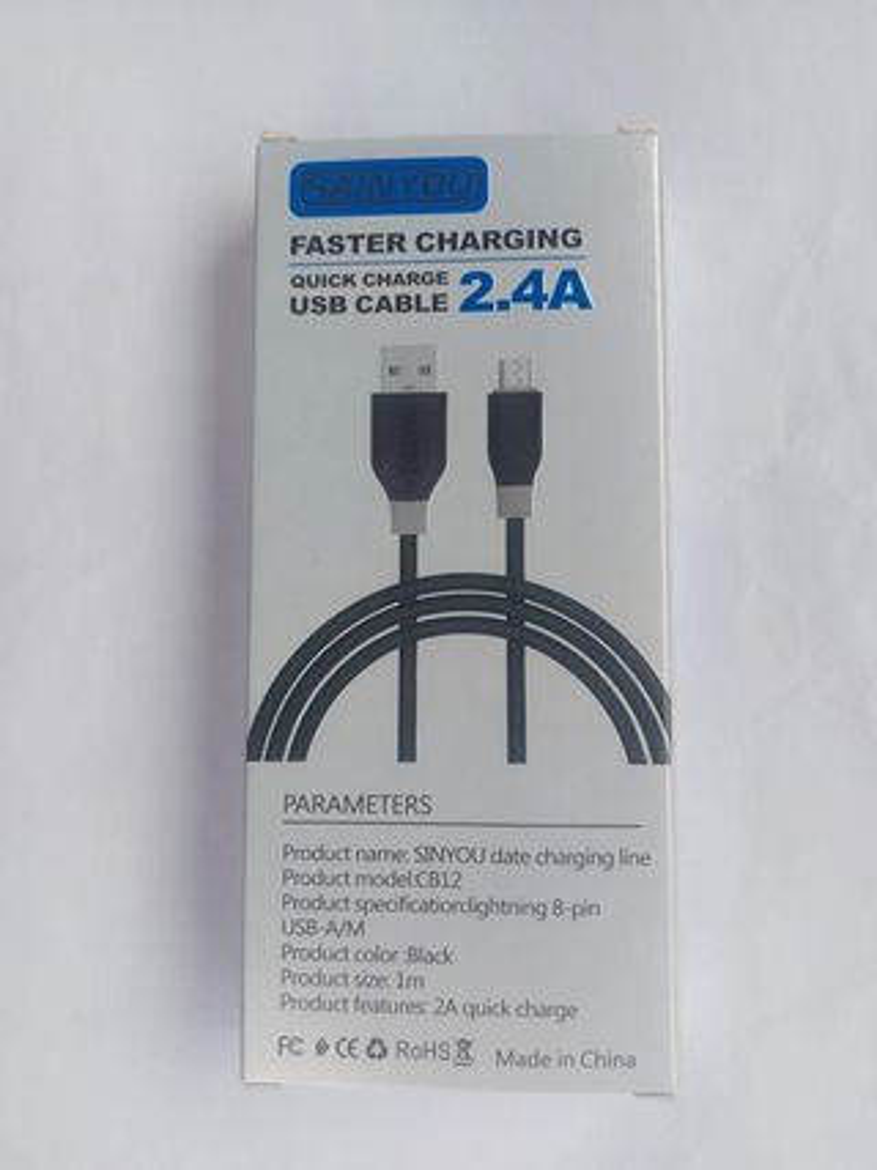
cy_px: 585
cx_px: 438
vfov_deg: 69.4
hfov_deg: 54.9
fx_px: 845
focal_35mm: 25
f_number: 1.8
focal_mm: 5.23
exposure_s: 1/100
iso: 32
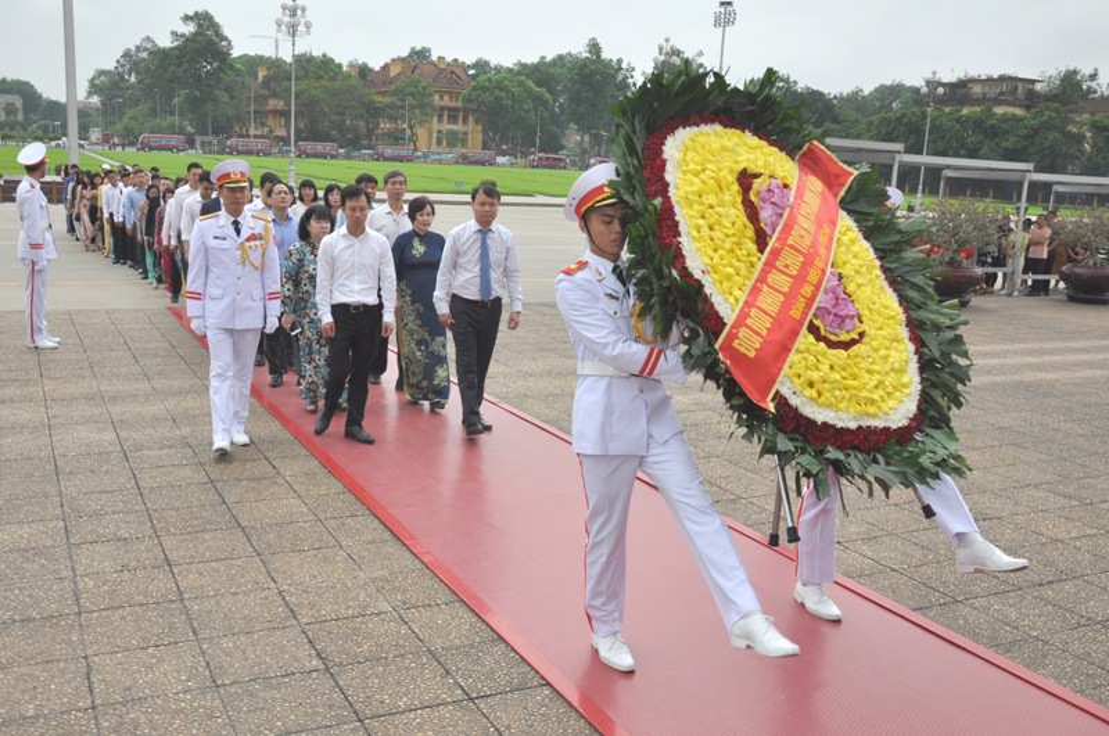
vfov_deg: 41.6
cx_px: 554
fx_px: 969
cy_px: 368
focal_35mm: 32
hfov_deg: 59.6
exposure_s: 1/80
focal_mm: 21
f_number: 5.6
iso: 400
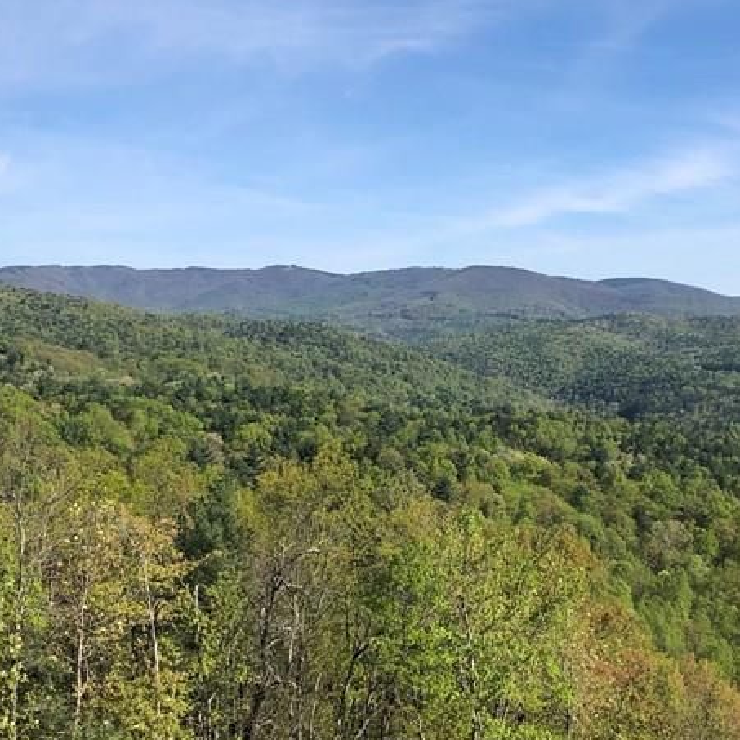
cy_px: 386
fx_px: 1354
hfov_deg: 30.5
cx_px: 407
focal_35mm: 56
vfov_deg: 30.6
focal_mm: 3.99
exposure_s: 1/2088
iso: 20
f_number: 1.8
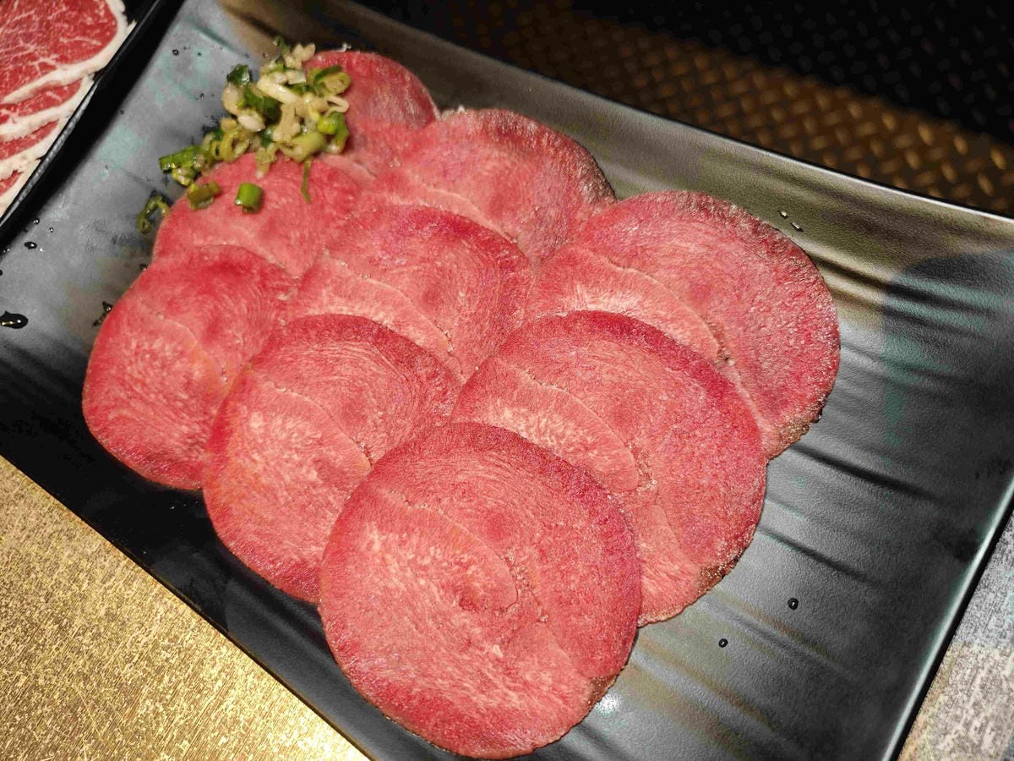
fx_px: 674
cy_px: 380
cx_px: 507
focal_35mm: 23
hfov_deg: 73.9
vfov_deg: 58.9
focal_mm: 8.72
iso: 320
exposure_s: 1/60
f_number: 2
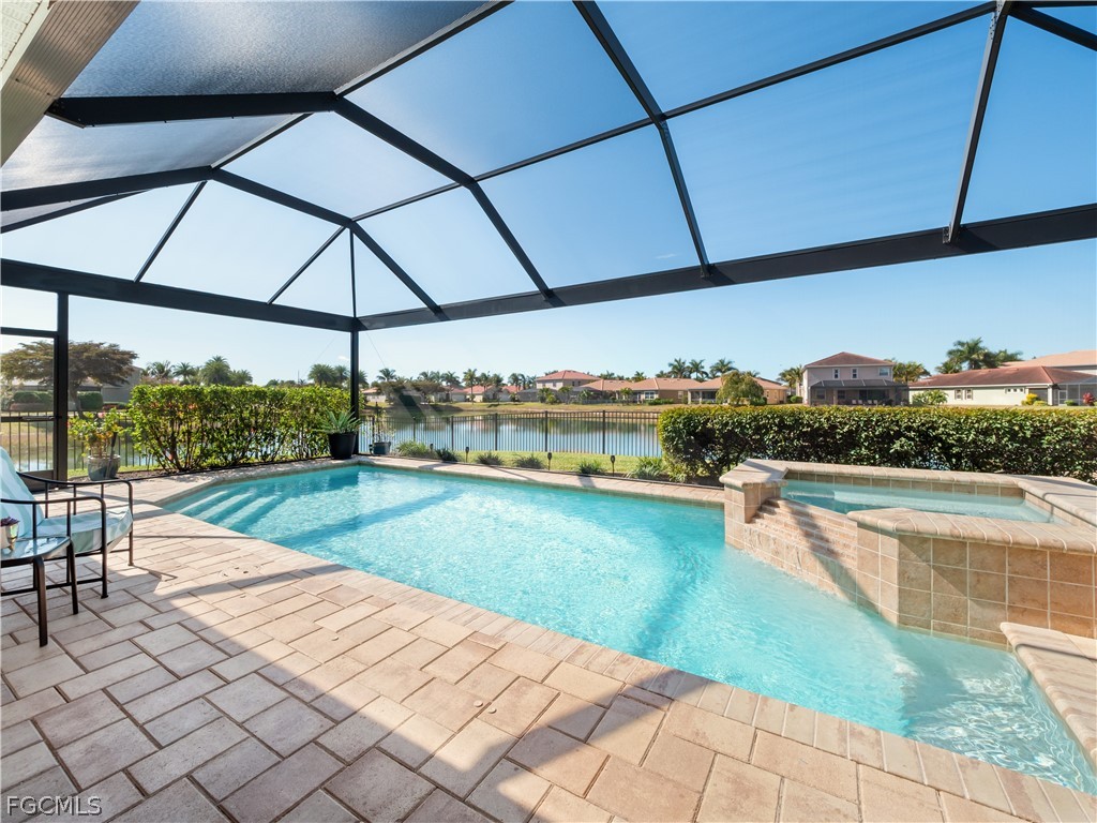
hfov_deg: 102.1
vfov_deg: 85.7
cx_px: 548
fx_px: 444
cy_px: 412
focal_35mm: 14
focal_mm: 7
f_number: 7.1
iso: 200
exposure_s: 1/60
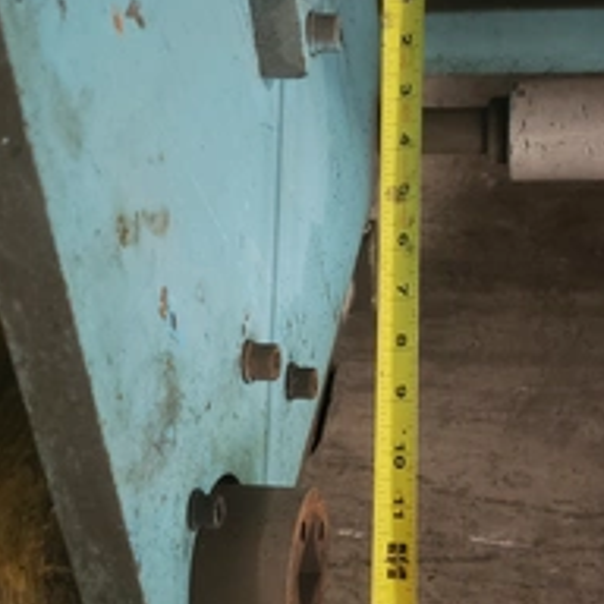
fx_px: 948
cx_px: 387
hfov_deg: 35.1
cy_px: 362
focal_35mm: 48
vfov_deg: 35.2
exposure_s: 1/10
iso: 500
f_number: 1.5
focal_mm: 4.3
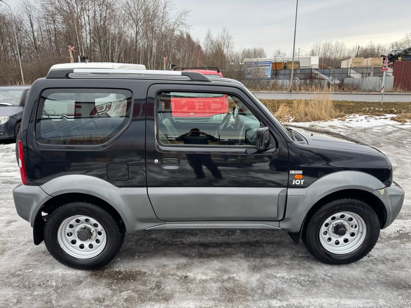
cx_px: 206
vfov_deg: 56.8
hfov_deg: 71.6
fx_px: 285
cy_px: 154
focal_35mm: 24
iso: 80
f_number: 1.78
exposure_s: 1/419
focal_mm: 6.76
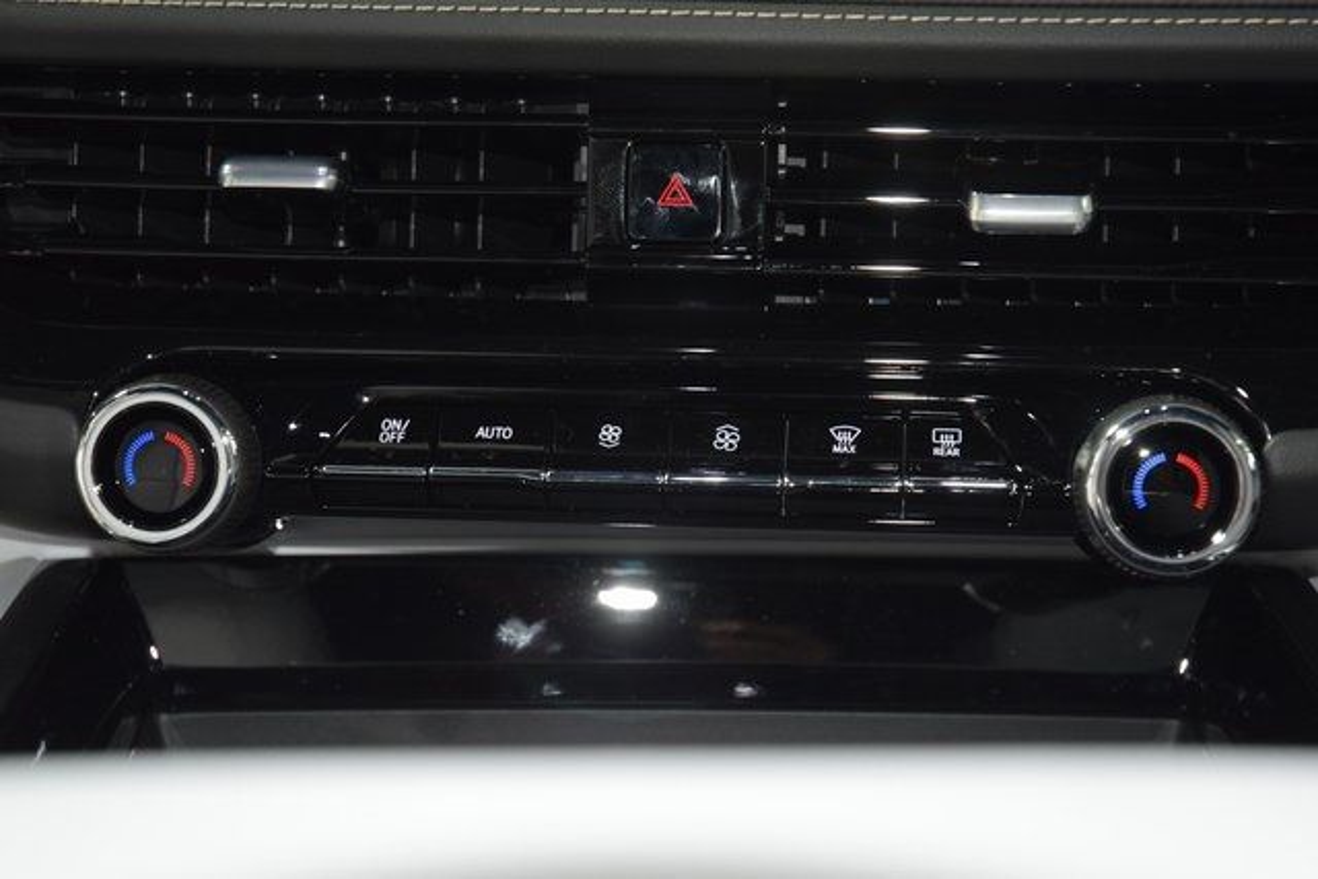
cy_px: 440
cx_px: 659
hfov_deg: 24.6
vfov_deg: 16.6
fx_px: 3021
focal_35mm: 82
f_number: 4.5
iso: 1600
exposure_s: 1/25
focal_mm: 55
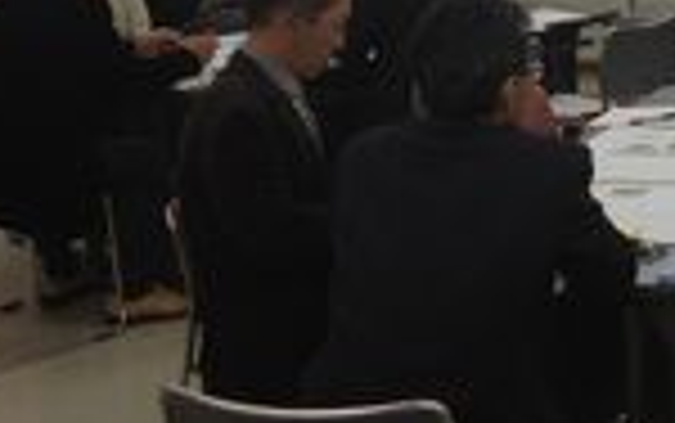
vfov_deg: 13.0
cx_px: 868
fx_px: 1823
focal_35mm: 99
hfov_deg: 19.4
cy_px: -63
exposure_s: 1/60
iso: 50
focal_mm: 4.28
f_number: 2.4
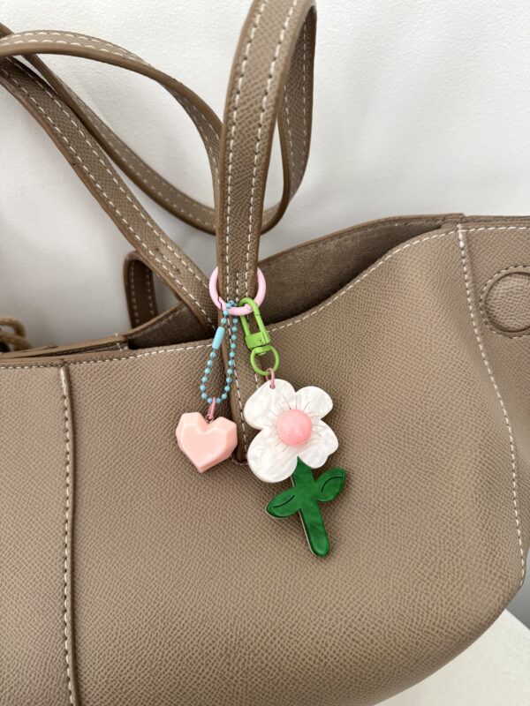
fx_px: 490
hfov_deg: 56.8
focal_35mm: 24
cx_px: 265
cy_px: 353
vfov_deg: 71.6
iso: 200
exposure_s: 1/121
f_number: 1.78
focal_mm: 6.76
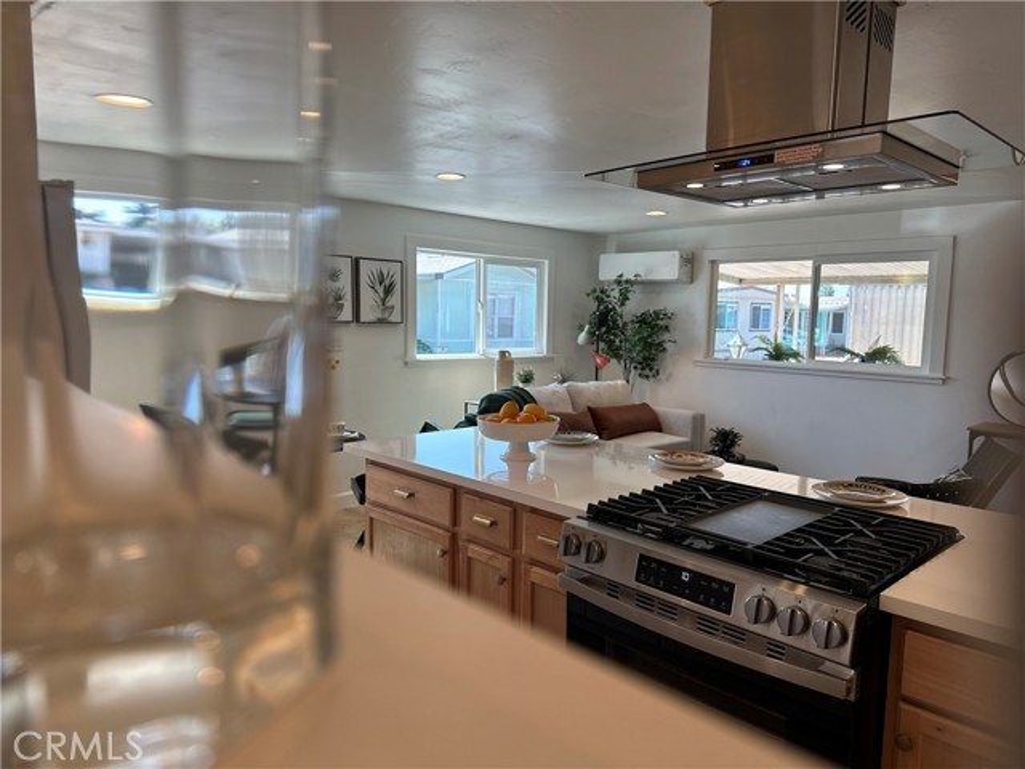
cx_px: 512
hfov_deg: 71.6
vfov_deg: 56.8
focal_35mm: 24
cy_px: 384
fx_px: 711
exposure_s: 1/331
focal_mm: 6.86
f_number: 1.78
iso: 80
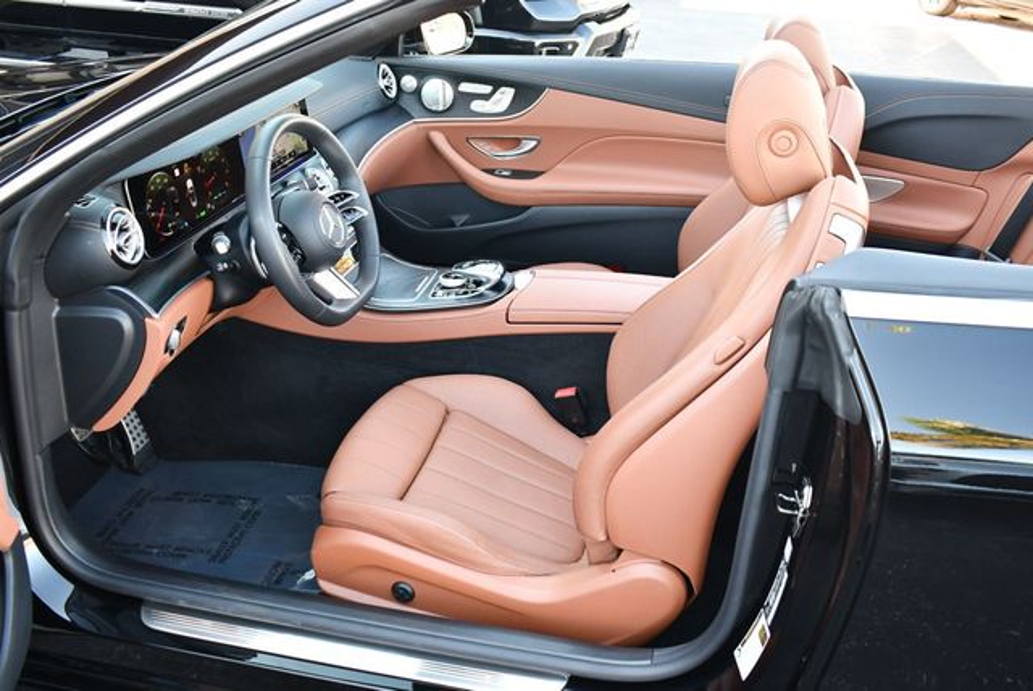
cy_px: 346
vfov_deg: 36.9
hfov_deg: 53.1
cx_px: 516
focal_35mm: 36
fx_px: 1034
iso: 800
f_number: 3.5
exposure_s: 1/200
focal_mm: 18
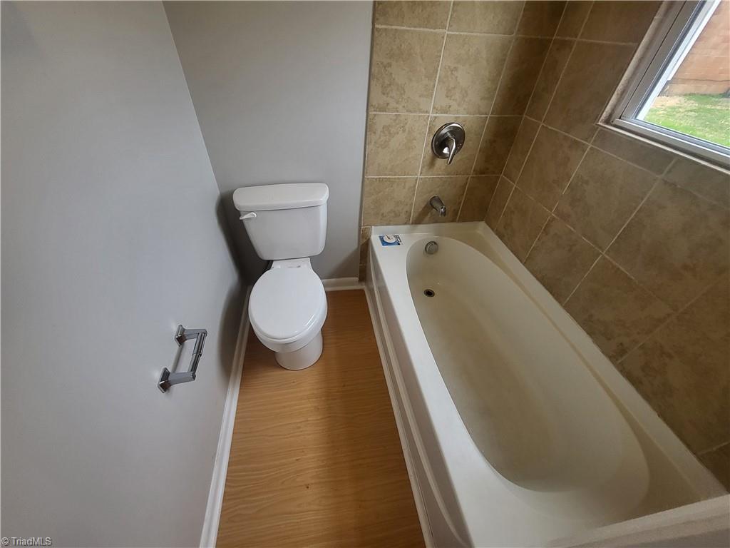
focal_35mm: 13
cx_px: 365
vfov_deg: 89.9
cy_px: 274
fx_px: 274
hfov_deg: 106.2
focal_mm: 1.74
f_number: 2.2
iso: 125
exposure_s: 1/60
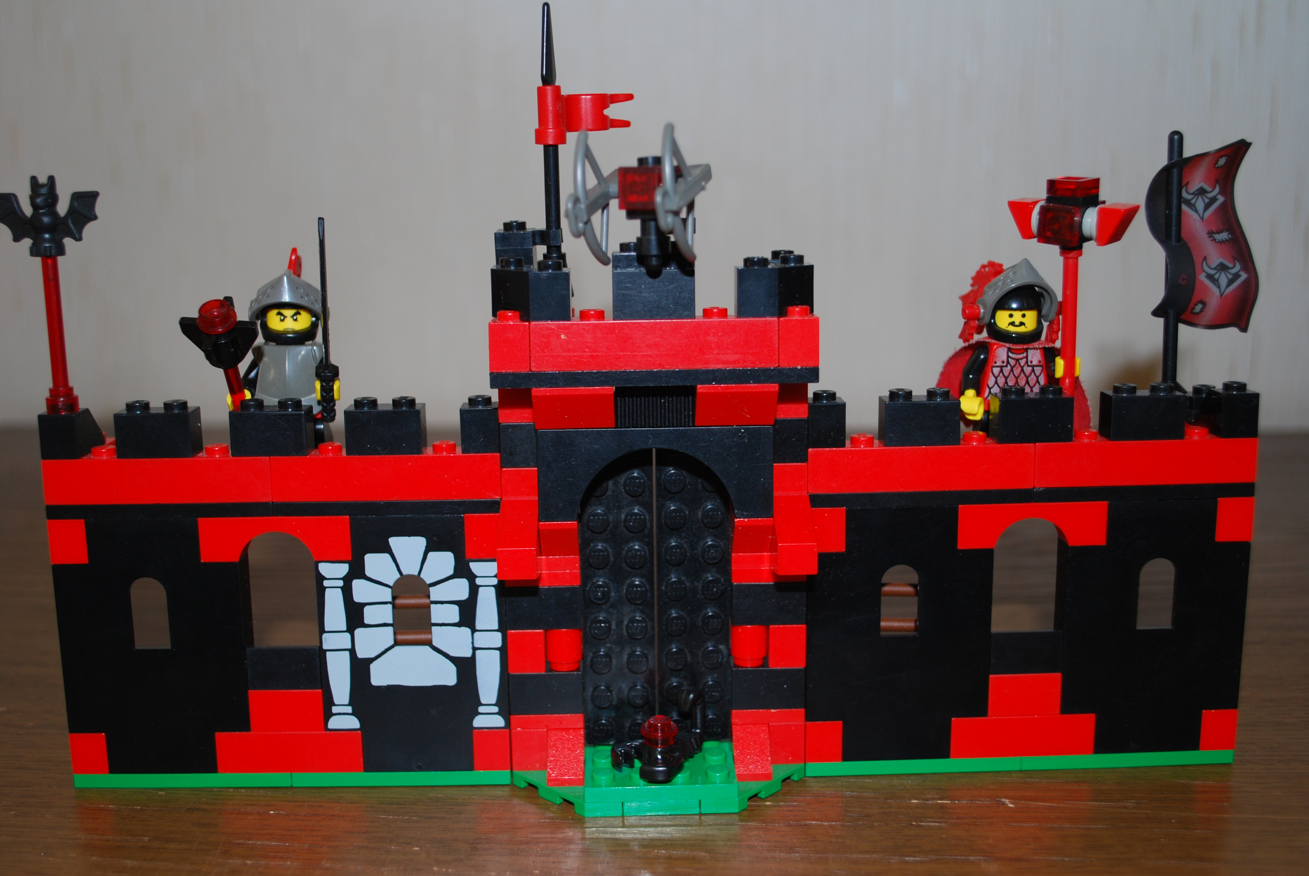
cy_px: 438
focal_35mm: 36
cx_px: 654
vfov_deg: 37.0
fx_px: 1311
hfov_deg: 53.1
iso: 200
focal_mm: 24
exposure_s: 1/60
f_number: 4.2
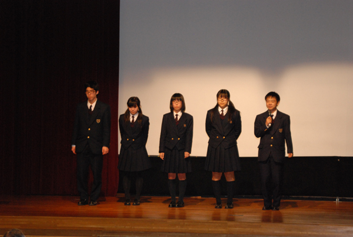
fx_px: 1031
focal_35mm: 105
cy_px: 118
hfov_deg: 19.4
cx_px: 176
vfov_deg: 13.1
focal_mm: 70
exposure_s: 1/60
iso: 1600
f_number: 5
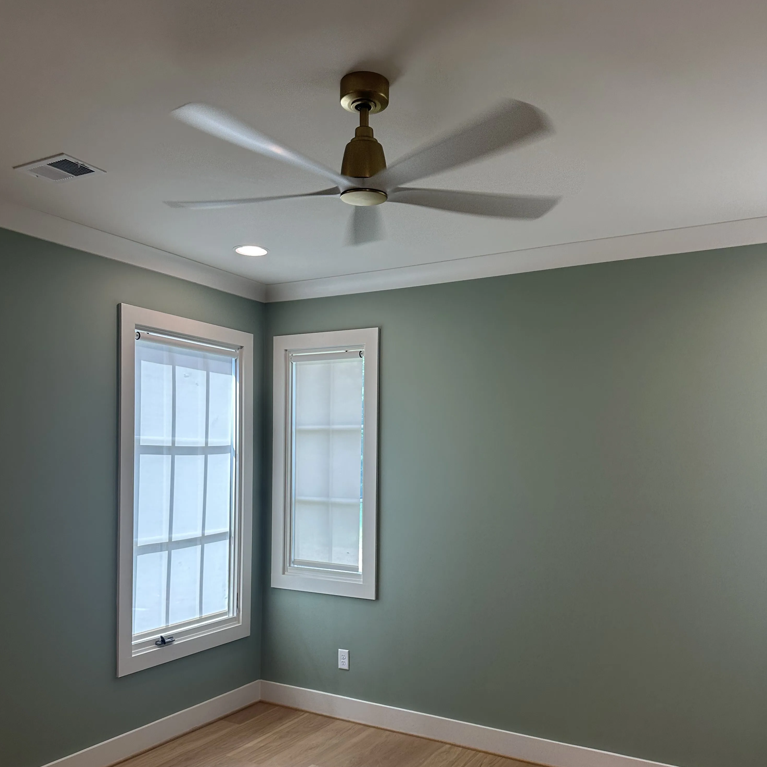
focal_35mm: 29
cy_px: 470
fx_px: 727
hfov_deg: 55.6
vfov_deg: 55.1
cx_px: 377
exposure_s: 1/120
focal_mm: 6.86
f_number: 1.78
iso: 125
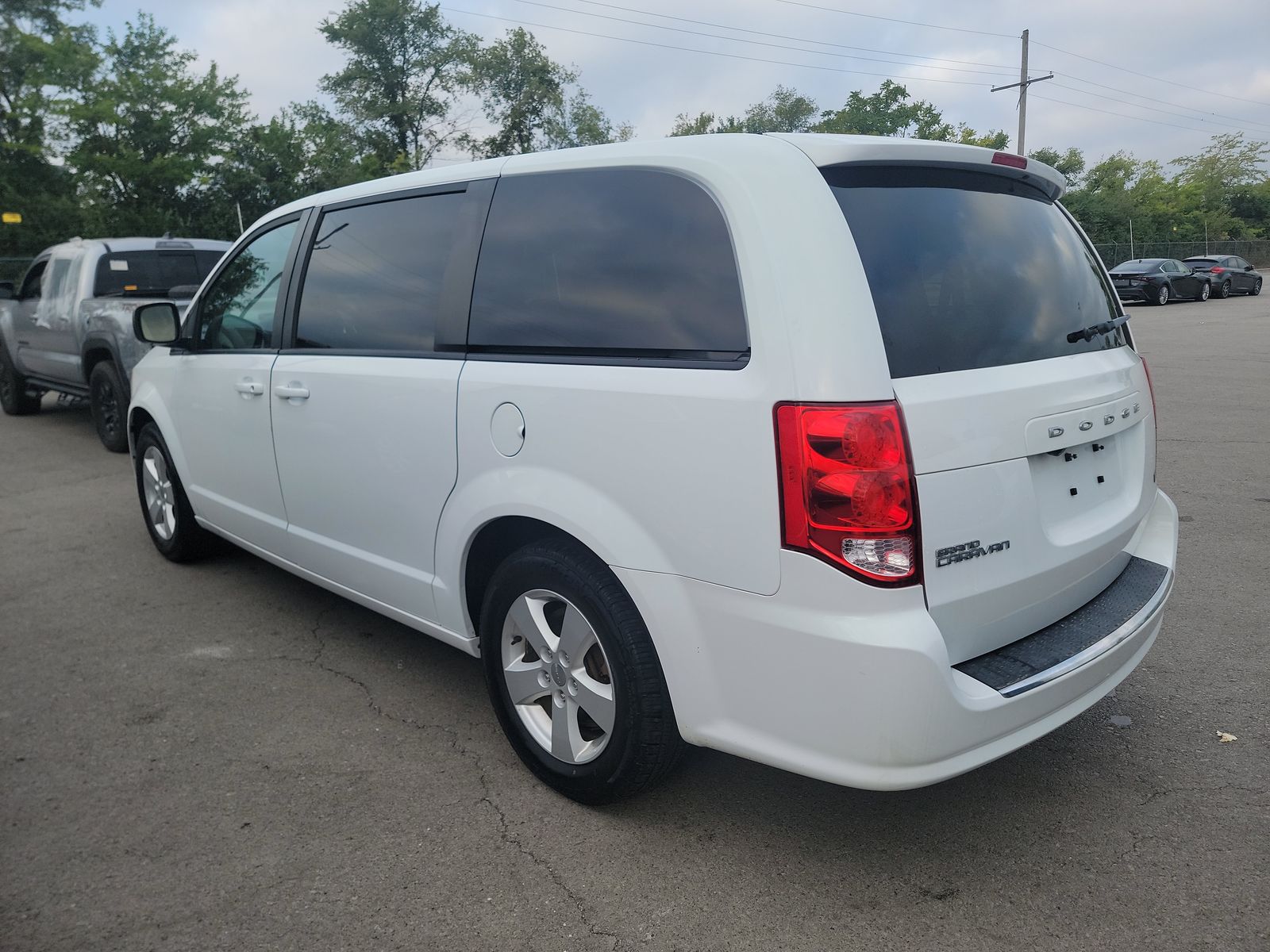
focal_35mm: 24
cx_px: 635
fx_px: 881
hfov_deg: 71.6
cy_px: 476
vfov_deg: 56.8
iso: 50
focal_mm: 6.7
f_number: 1.8
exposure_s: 1/294
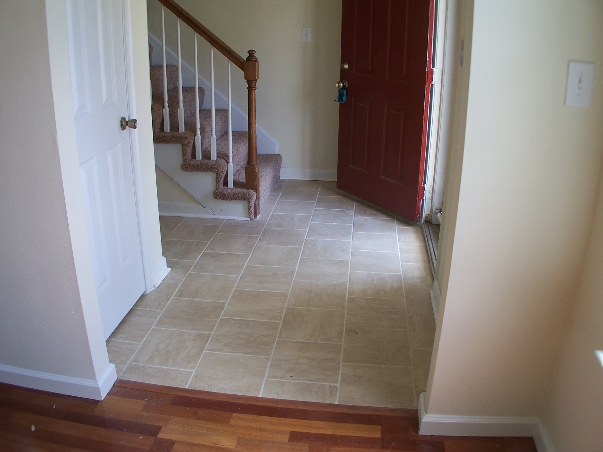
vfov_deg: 37.7
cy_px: 226
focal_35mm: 38
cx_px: 302
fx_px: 662
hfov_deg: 49.0
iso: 80
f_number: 2.8
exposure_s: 1/45
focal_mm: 6.3
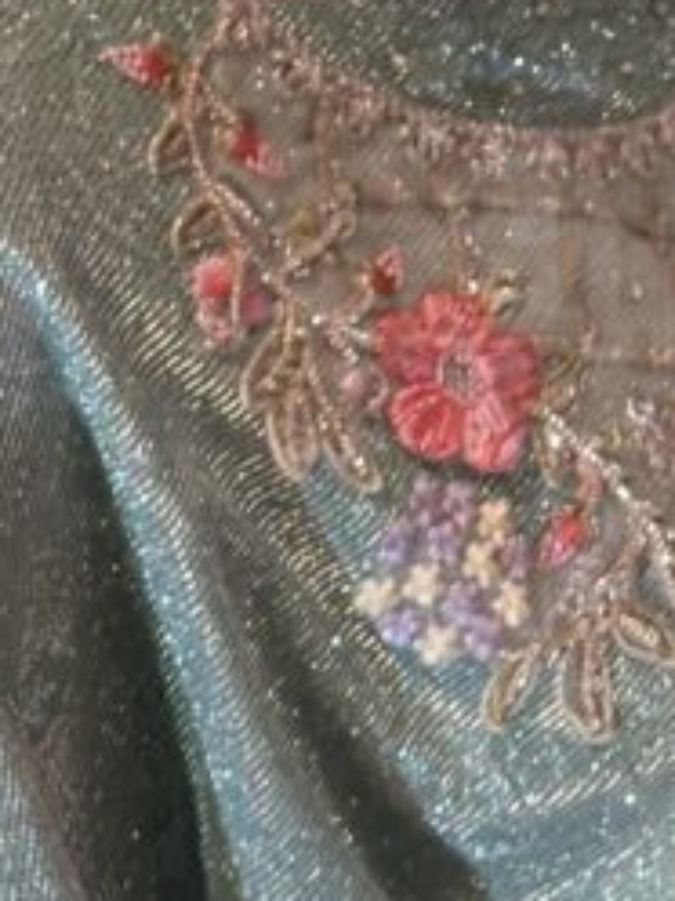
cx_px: 367
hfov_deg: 11.5
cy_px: 866
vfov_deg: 15.1
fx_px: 3354
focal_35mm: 129
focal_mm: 6.86
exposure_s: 1/33
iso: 200
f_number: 1.78
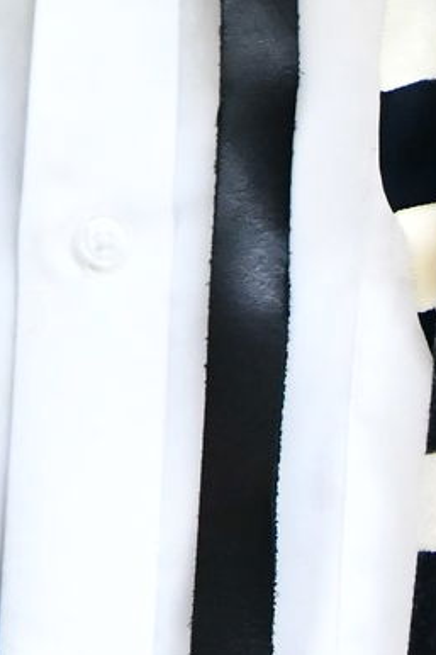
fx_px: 4945
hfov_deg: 5.0
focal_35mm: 272
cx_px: 98
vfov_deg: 7.2
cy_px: -854
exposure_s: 1/200
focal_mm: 50
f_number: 5.6
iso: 5000
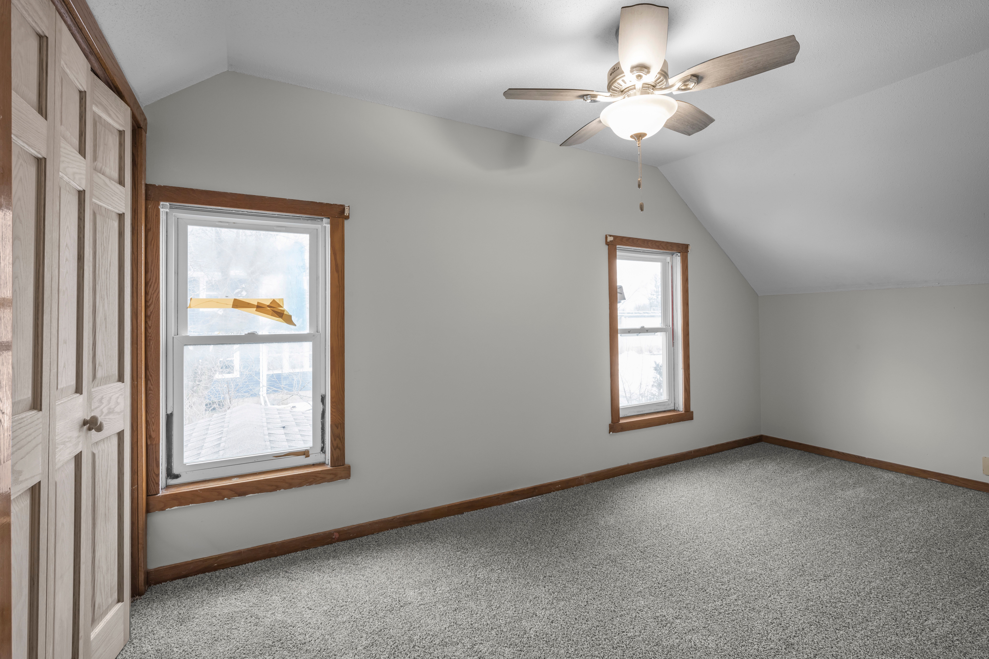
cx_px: 494
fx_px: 440
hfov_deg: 96.7
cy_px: 330
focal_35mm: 16
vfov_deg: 73.7
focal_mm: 16
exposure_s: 1/2.5
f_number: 16
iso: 250
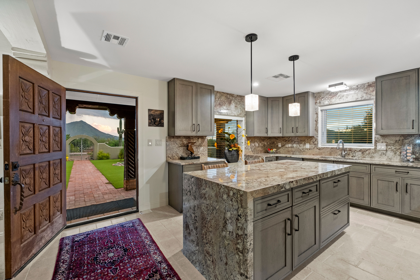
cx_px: 210
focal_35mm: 16
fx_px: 187
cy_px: 140
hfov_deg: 96.7
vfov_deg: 73.7
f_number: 4.5
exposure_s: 1/7
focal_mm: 10.4
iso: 320
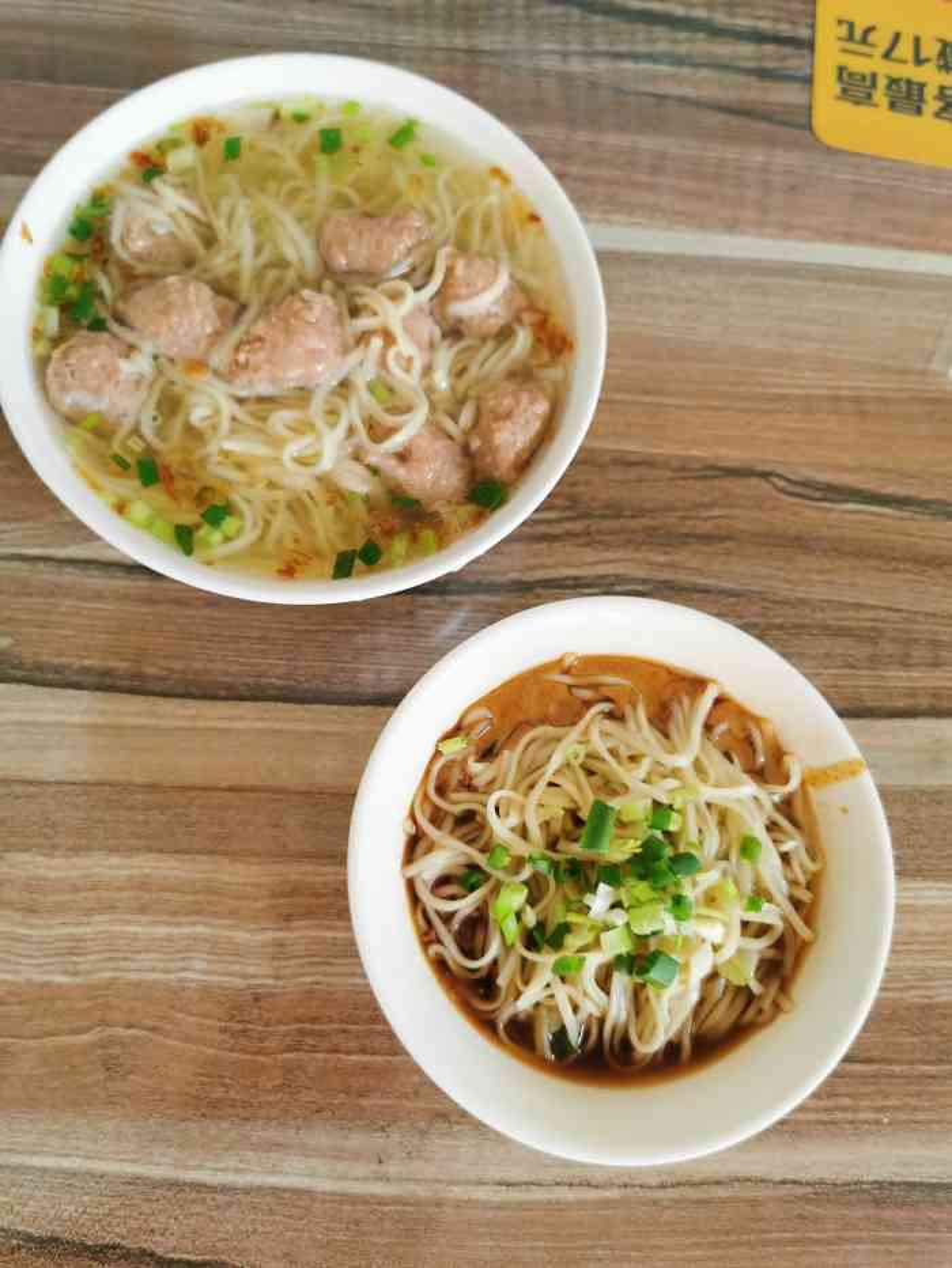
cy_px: 634
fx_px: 990
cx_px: 476
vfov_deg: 65.3
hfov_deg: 51.4
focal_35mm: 27
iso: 160
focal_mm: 5.56
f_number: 1.6
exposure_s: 1/50
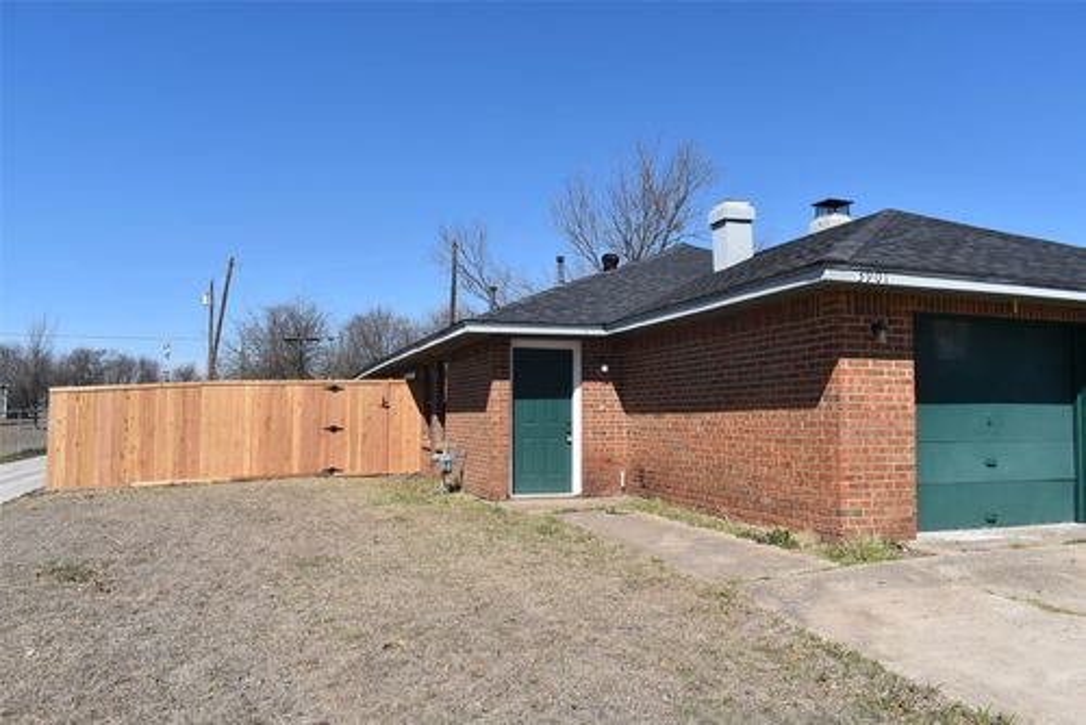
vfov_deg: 48.0
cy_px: 362
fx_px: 815
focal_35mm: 27
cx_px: 543
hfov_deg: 67.4
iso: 100
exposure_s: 1/320
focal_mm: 18
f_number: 9
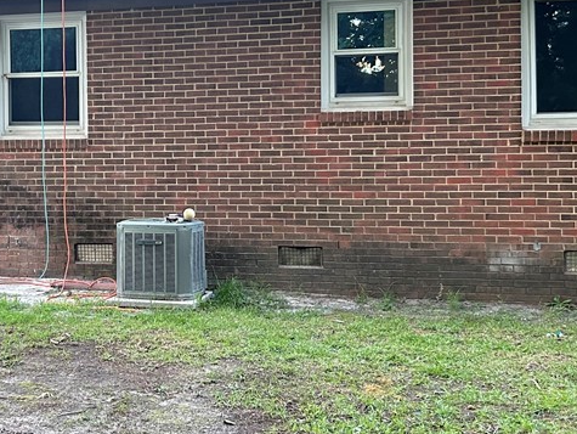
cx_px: 136
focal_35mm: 56
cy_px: 147
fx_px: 934
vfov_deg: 26.0
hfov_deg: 33.6
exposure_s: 1/60
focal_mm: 5.7
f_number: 1.5
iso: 320
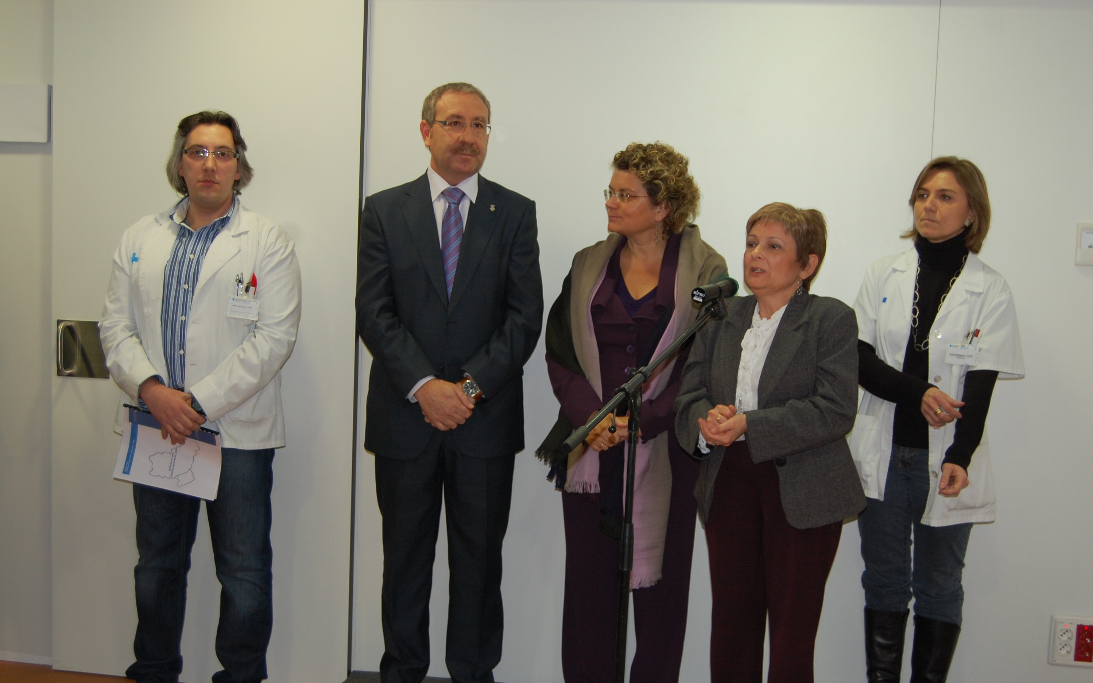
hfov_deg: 43.5
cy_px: 361
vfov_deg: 28.0
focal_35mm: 46
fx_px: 1370
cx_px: 546
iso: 400
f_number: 4.2
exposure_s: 1/60
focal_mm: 30
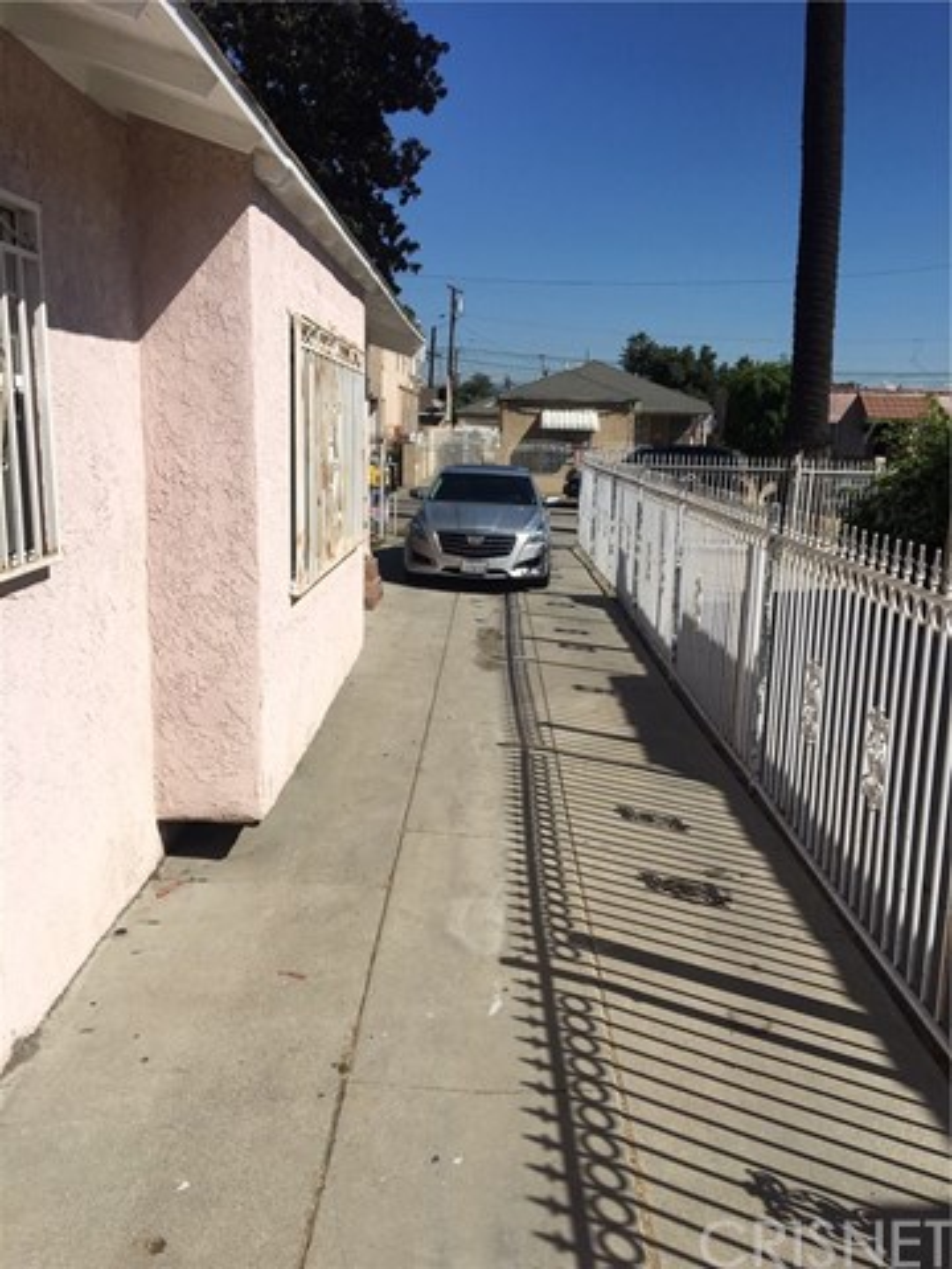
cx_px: 476
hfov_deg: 48.2
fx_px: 1063
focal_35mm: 29
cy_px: 634
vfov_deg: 61.7
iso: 25
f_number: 2.2
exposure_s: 1/4049
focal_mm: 4.15
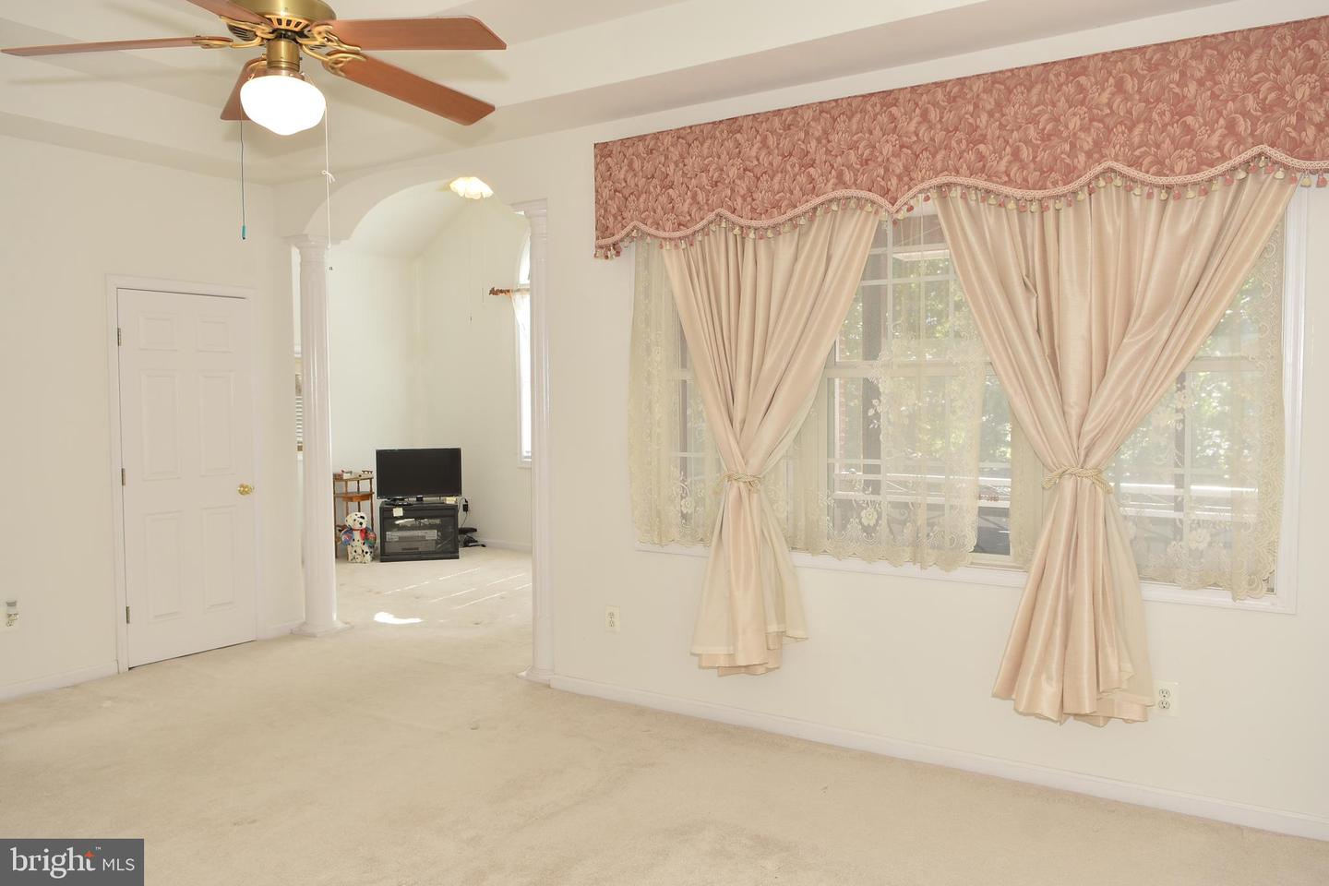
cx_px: 664
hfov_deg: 70.4
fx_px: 941
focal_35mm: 26
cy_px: 443
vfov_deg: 50.4
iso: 200
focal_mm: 17
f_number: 5
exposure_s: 1/60
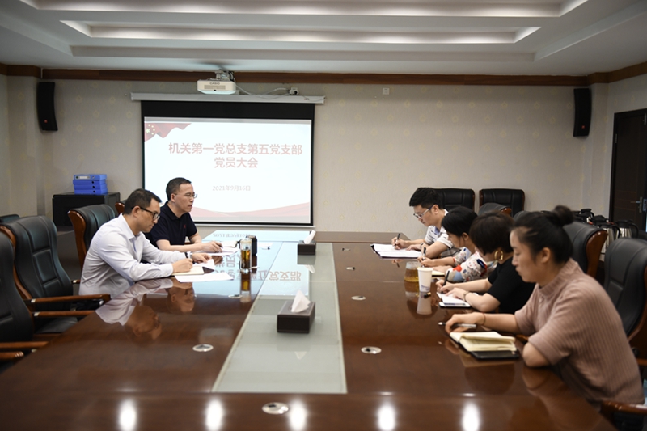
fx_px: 629
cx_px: 324
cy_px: 216
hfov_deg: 54.4
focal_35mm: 35
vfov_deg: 37.8
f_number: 2.8
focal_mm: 35
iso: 1000
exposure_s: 1/100
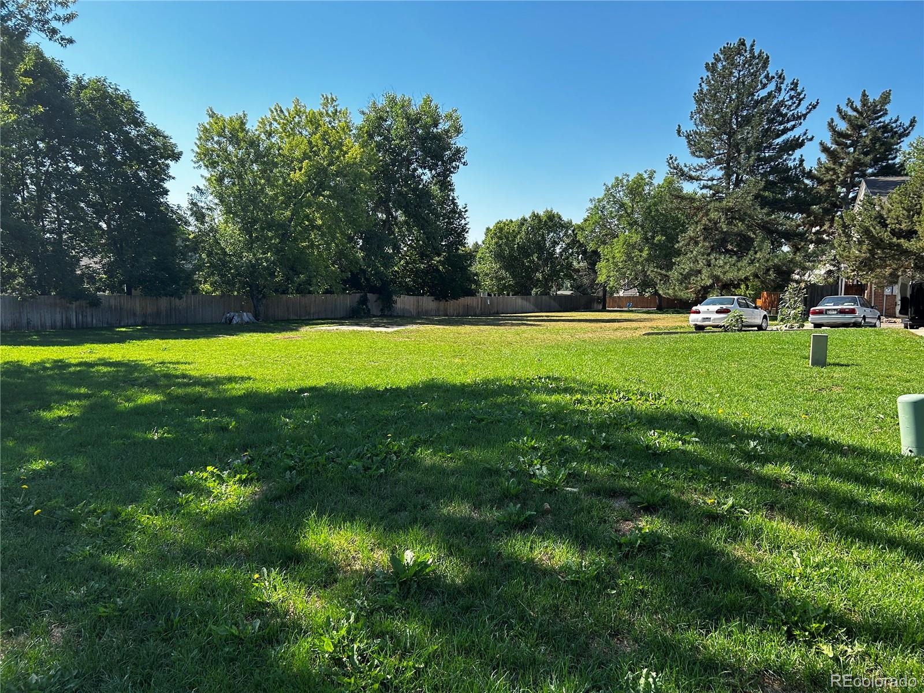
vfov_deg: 53.1
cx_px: 462
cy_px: 346
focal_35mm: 26
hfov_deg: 67.3
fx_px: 694
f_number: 1.5
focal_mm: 5.7
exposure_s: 1/1972
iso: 50
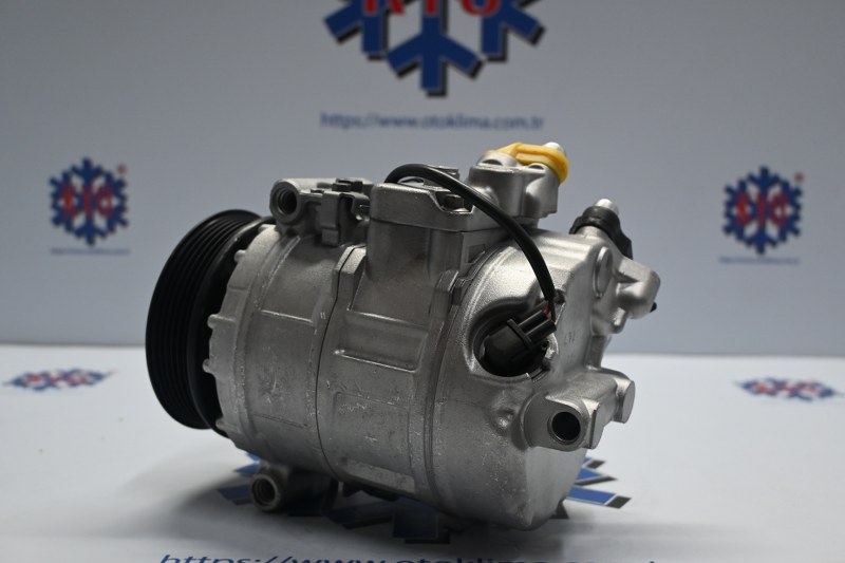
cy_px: 282
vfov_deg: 35.5
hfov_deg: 51.3
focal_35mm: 38
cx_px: 422
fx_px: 880
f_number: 4.2
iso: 900
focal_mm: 25
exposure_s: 1/125
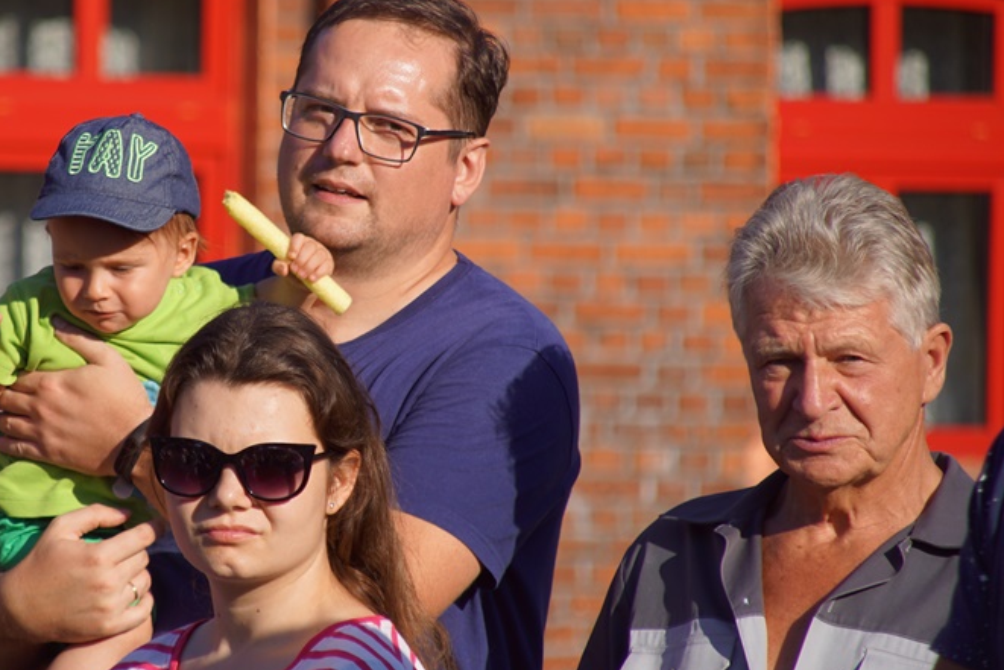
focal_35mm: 463
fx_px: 12915
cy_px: 284
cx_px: 276
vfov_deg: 3.0
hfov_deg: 4.5
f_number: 6.3
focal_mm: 200
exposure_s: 1/400
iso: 100
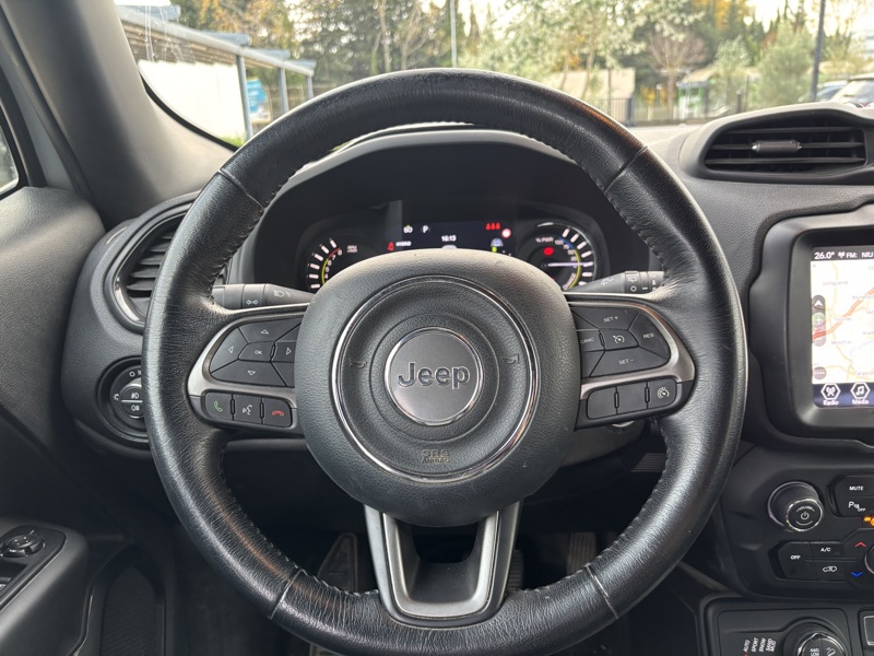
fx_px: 656
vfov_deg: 53.1
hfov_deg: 67.3
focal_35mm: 26
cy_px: 328
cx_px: 437
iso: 160
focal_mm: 5.96
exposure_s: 1/57
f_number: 1.6
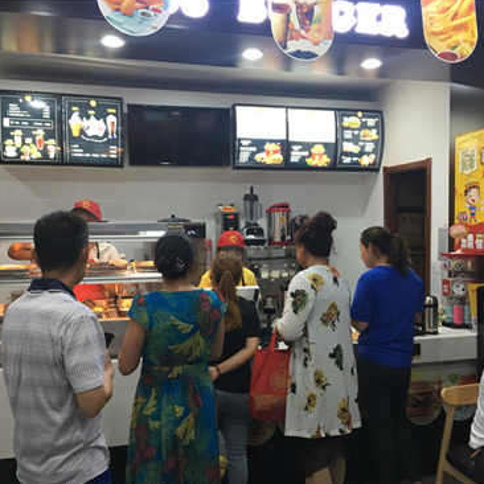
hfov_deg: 47.2
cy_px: 242
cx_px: 255
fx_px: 554
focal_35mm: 35
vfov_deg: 47.2
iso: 80
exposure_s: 1/33
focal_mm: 4.15
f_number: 2.2
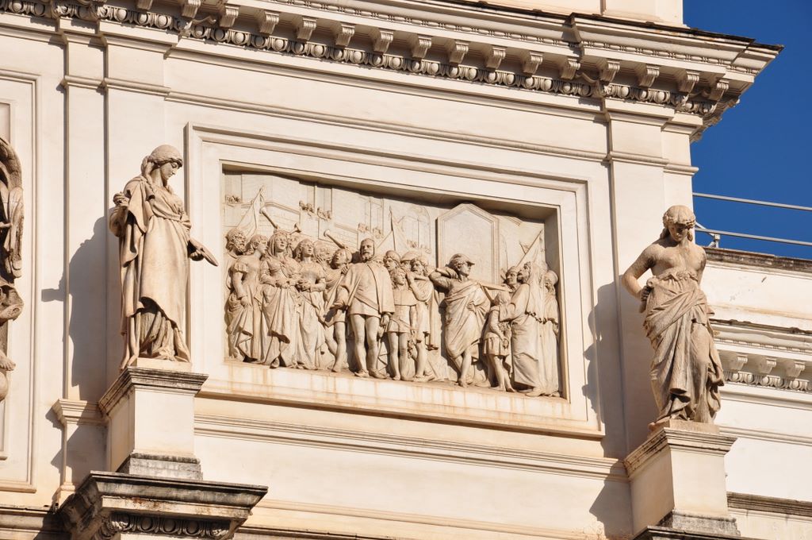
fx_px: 3548
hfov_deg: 13.1
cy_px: 270
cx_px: 406
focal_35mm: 158
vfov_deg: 8.7
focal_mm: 105
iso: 200
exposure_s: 1/500
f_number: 11
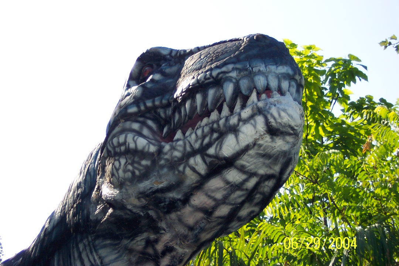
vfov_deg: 17.9
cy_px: 133
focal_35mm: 76
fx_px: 842
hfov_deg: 26.7
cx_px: 200
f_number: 4
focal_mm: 16
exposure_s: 1/700
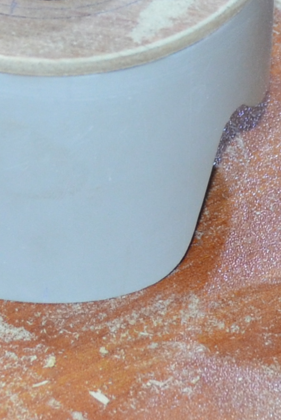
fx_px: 3041
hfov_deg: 5.3
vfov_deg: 7.8
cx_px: 86
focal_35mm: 260
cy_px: -93
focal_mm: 28
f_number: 4
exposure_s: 1/60
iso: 800
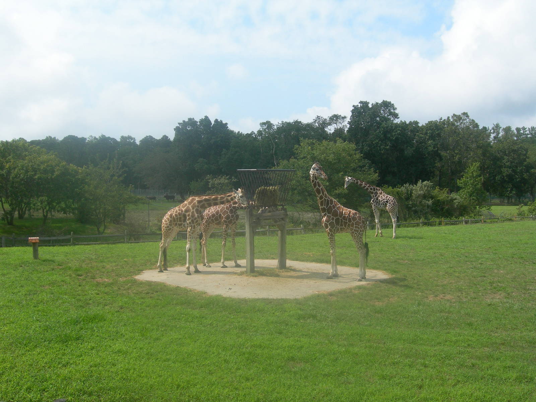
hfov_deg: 49.0
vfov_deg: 37.7
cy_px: 201
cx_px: 268
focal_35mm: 38
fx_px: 588
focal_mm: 7.8
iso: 50
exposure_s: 1/502
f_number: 4.8
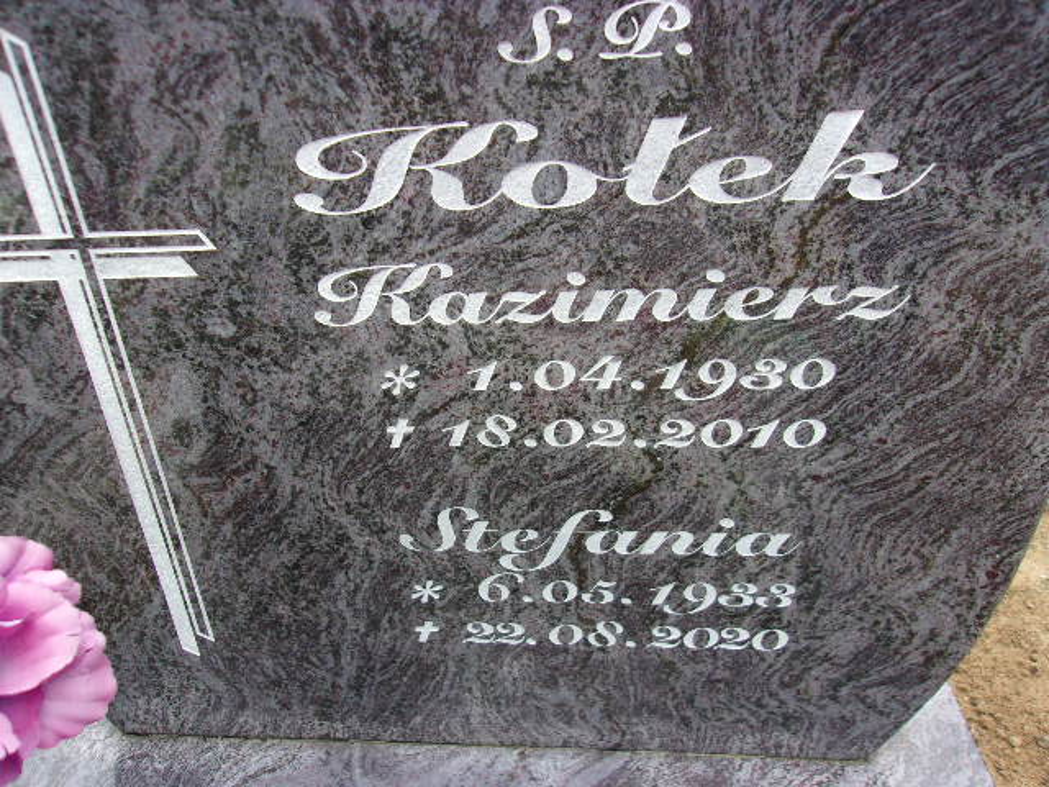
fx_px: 818
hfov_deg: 65.3
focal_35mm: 27
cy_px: 394
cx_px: 524
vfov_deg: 51.4
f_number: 3
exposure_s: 1/140
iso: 80
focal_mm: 4.9
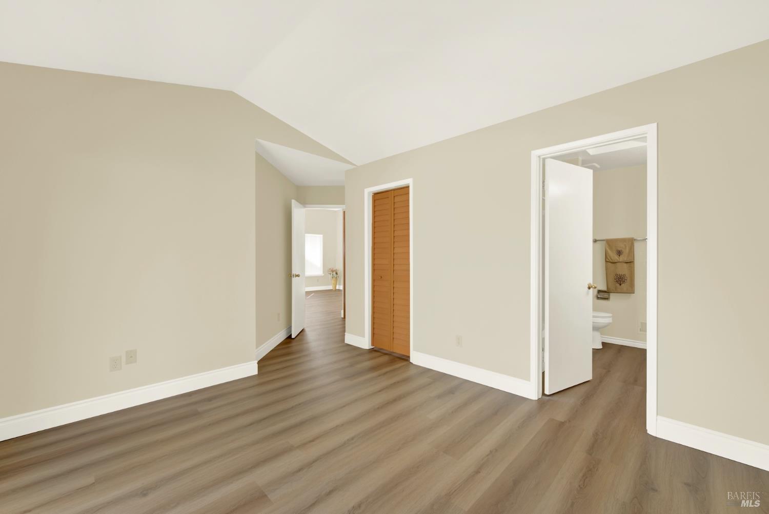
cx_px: 384
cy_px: 257
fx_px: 299
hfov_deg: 104.2
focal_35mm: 14
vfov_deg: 81.3
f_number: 14
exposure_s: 1/2
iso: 100
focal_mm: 14
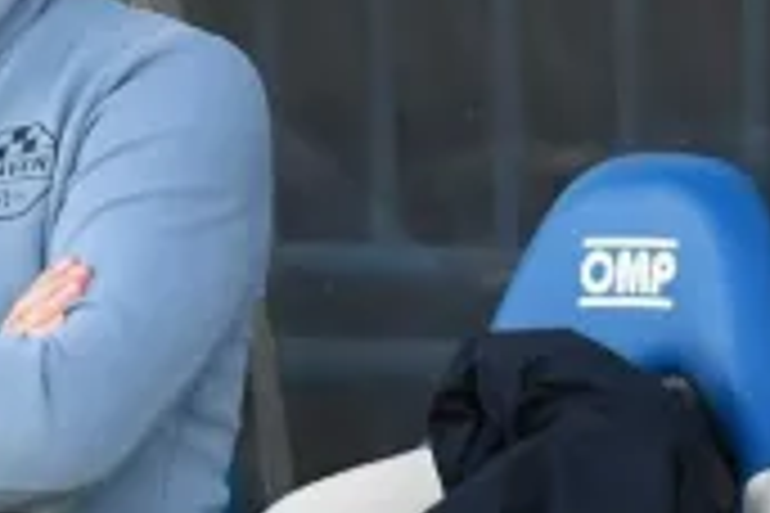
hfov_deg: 3.7
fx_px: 12041
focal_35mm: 563
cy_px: 326
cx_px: -203
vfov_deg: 2.4
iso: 3200
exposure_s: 1/640
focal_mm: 85
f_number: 5.6
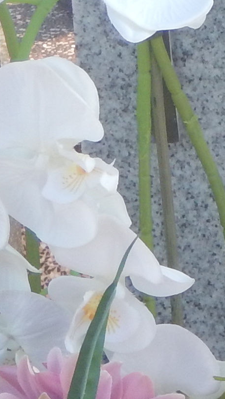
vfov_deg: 6.2
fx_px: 3646
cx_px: 987
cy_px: -154
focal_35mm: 344
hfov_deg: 3.3
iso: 125
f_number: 4.4
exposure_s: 1/160
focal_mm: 10.1
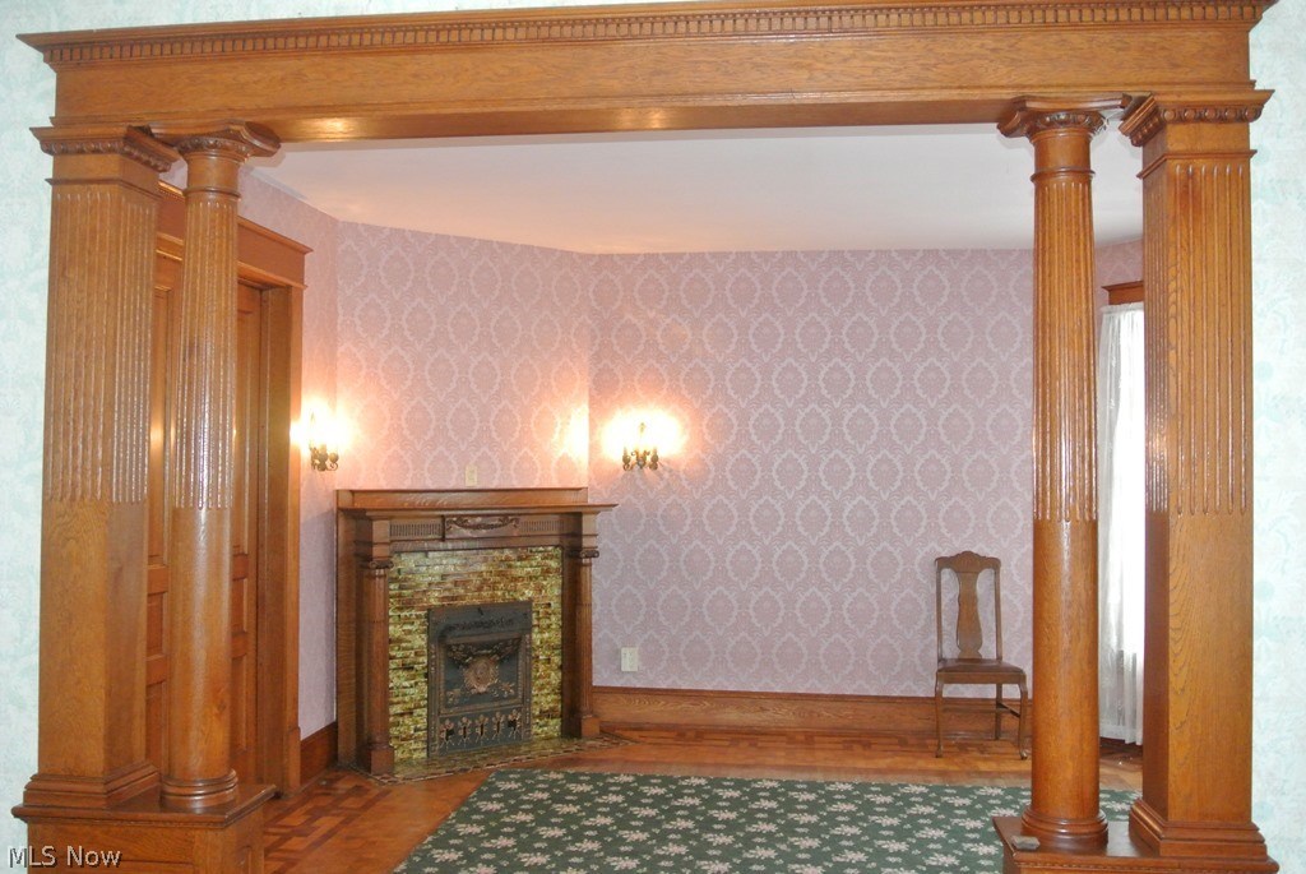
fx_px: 1235
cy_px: 437
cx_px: 653
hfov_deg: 55.7
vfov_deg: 39.0
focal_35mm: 34
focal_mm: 12.7
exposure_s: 1/60
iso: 1250
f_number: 3.8
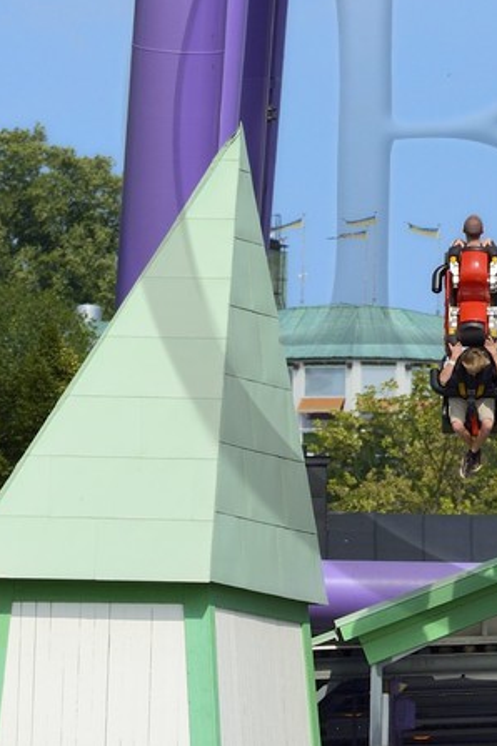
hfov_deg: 1.9
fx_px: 14828
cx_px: 633
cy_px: 142
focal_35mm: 715
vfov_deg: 2.9
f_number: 11
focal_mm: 200
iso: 200
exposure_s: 1/800
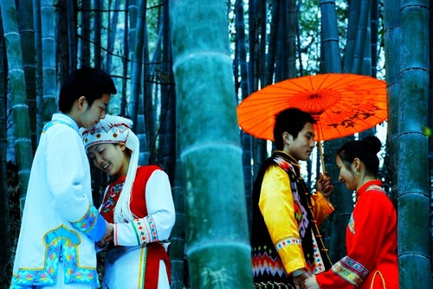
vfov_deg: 12.2
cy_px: 144
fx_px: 1354
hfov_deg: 18.2
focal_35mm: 112
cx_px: 216
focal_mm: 75
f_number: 5.6
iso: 250
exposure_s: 1/80
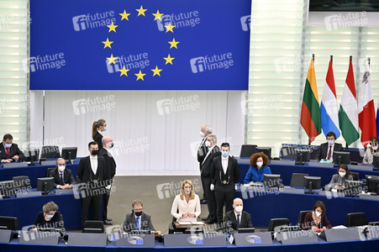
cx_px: 190
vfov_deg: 6.9
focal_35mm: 200
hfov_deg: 10.3
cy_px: 126
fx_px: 2104
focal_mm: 200
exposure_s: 1/250
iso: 1000
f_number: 2.8
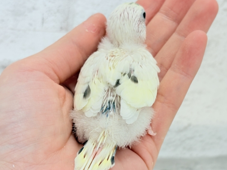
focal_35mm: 63
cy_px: 97
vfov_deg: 23.3
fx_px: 413
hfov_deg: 30.7
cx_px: 127
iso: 40
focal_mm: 5.96
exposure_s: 1/50
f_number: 1.6
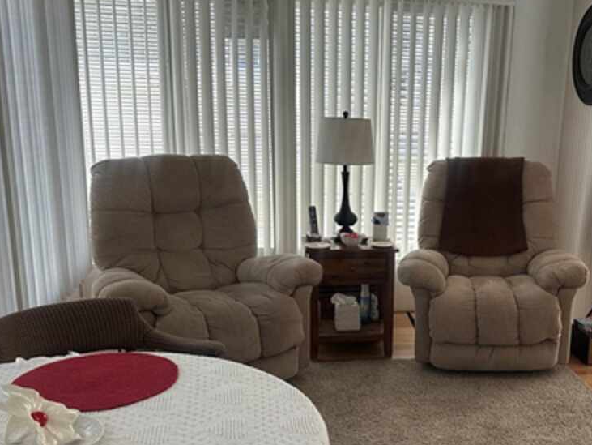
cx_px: 423
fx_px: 719
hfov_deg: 43.7
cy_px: 305
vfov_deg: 34.0
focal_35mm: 42
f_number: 1.78
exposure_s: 1/121
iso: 200
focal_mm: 6.86
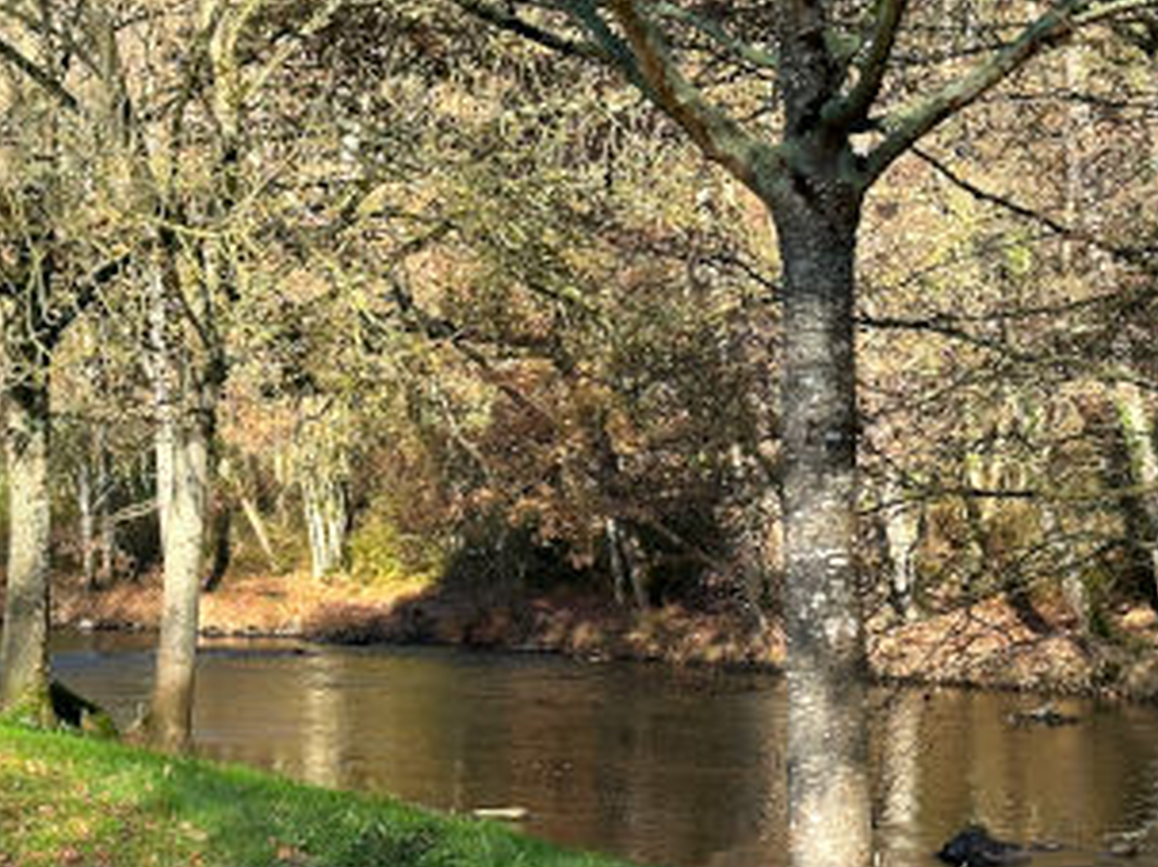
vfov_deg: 15.5
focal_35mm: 95
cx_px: 283
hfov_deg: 20.5
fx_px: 3177
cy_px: 367
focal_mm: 6.86
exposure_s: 1/797
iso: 64
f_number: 1.78
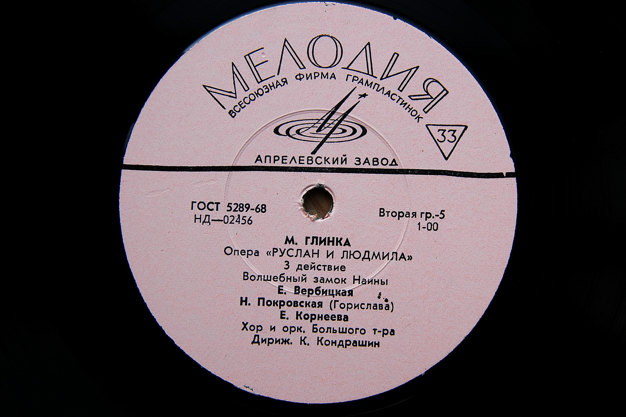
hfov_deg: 37.9
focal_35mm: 52
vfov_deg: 25.7
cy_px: 208
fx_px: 912
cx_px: 313
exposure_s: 1/125
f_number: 5.6
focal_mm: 35
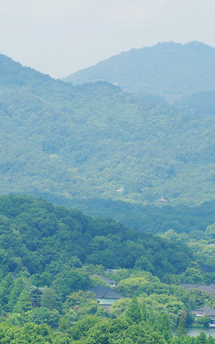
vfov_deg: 7.4
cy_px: 172
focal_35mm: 283
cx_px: 41
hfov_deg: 4.6
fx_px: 2655
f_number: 5
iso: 100
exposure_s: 1/320
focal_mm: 122.5
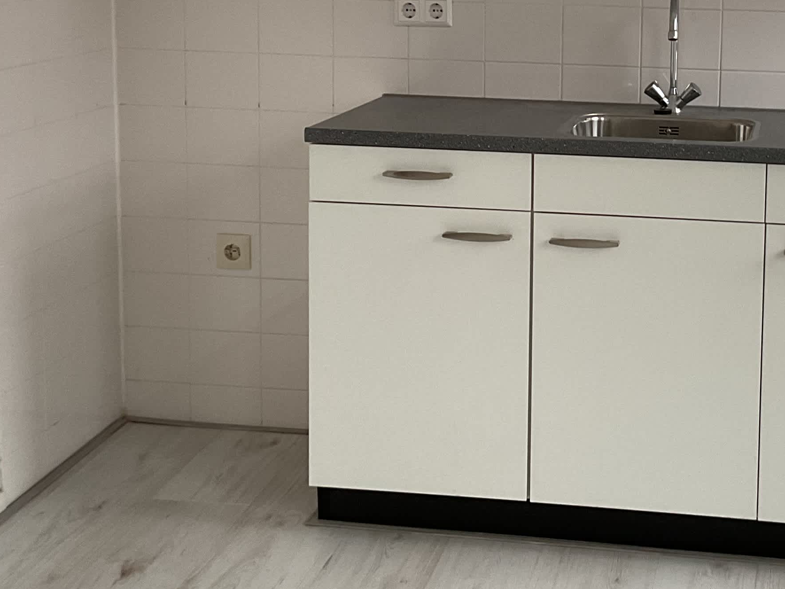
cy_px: 101
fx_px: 1497
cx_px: 592
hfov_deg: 28.9
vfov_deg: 21.9
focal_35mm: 66
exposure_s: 1/50
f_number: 1.8
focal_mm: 3
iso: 64
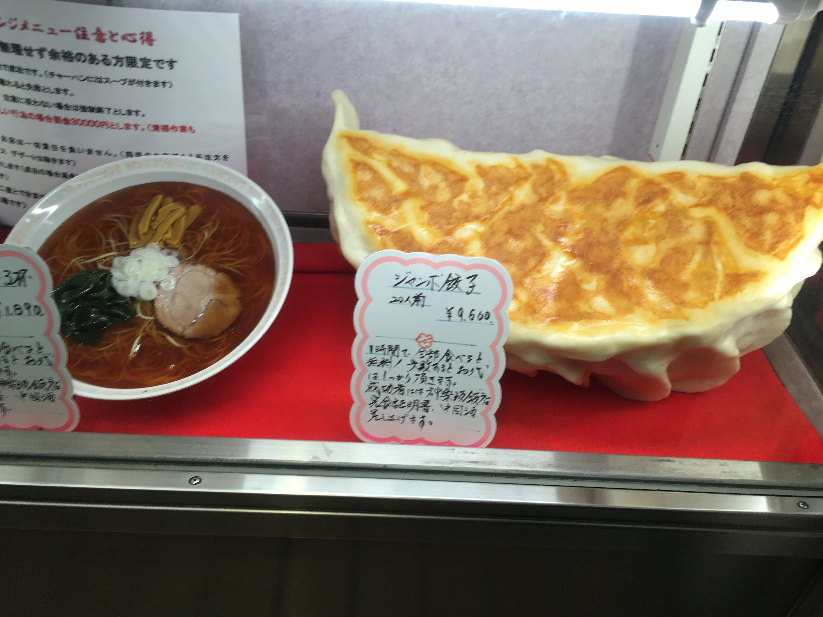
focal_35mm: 29
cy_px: 308
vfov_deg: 48.2
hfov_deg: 61.7
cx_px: 412
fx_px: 689
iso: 25
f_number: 2.2
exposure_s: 1/60
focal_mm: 4.15
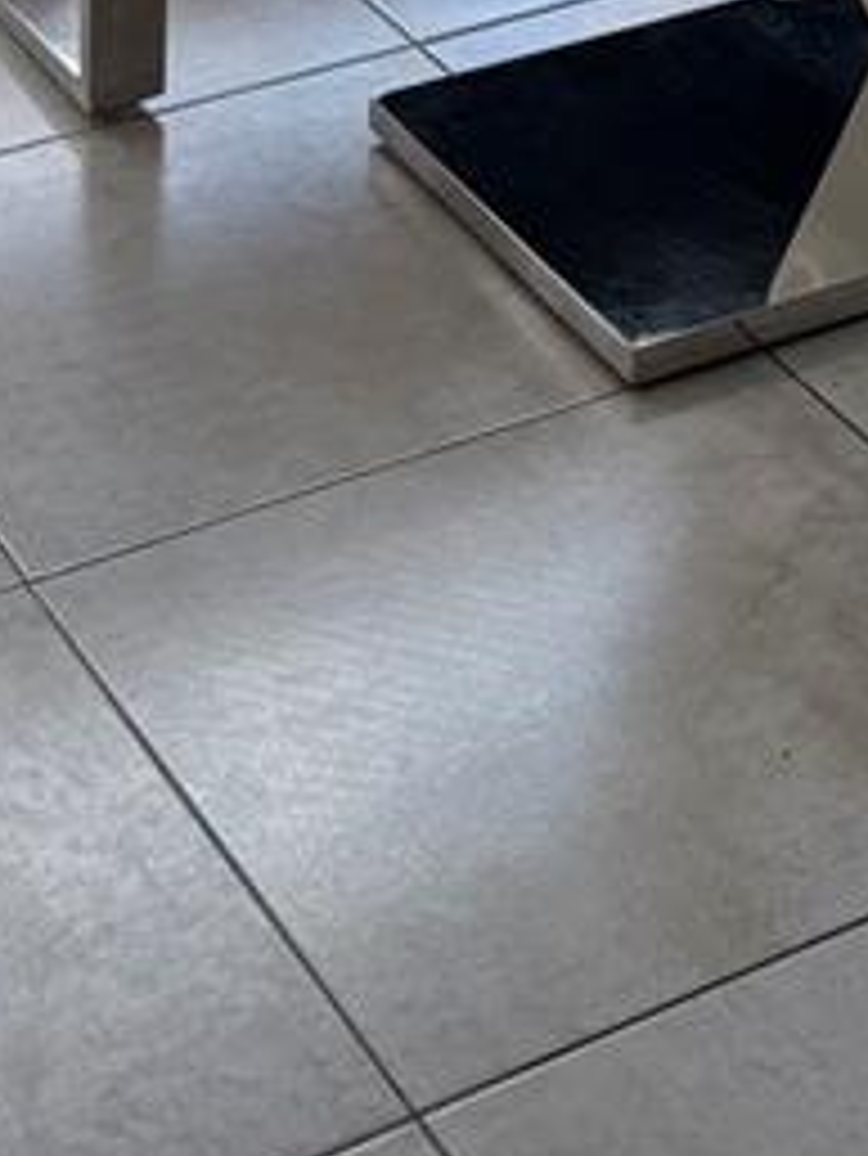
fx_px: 3741
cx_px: 989
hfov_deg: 13.0
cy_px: -1237
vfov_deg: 14.3
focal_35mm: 112
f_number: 1.78
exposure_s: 1/575
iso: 100
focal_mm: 6.76
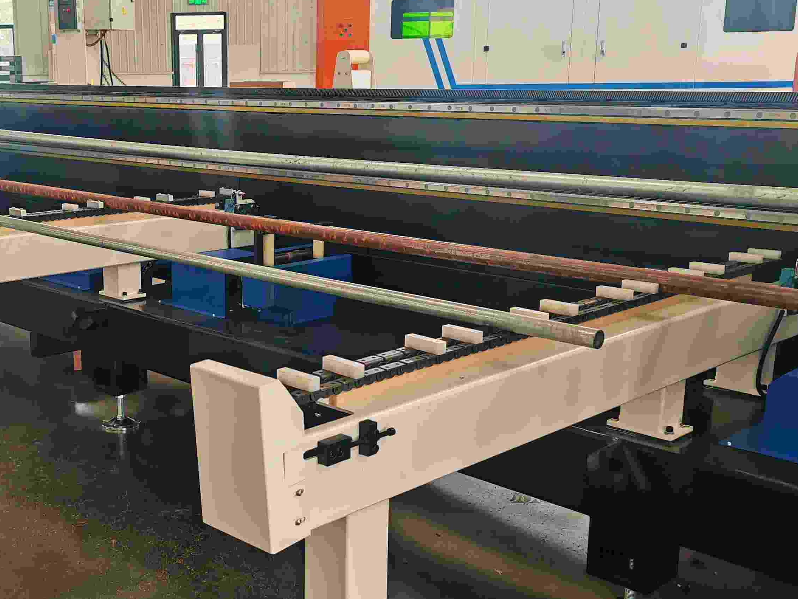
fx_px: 1107
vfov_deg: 30.3
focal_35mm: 48
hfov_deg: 39.0
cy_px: 319
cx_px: 234
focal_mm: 7.62
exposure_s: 1/100
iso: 100
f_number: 1.6
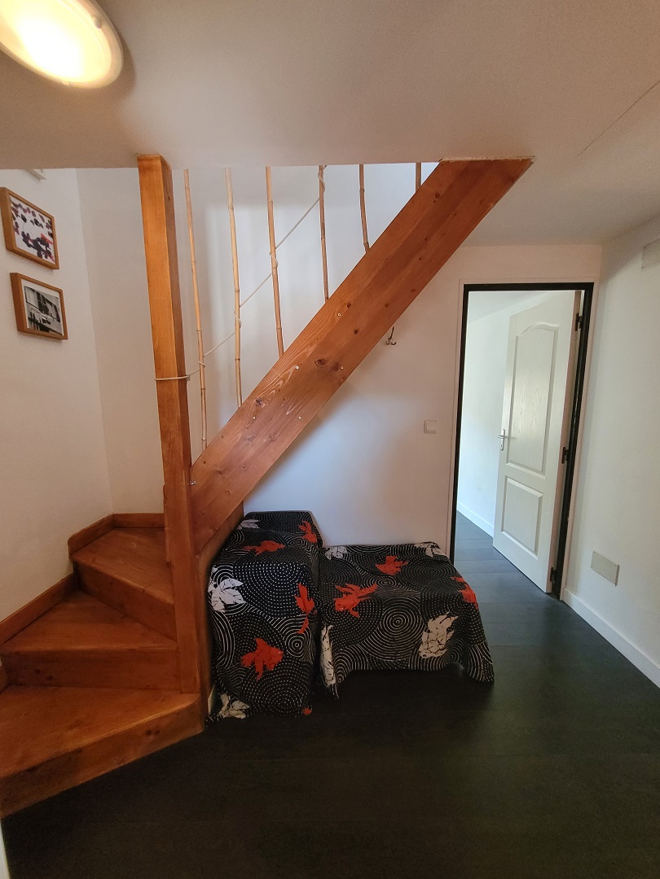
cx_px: 330
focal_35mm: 13
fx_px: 330
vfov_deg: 106.2
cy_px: 440
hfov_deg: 89.9
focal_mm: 1.74
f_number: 2.2
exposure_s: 1/33
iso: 400
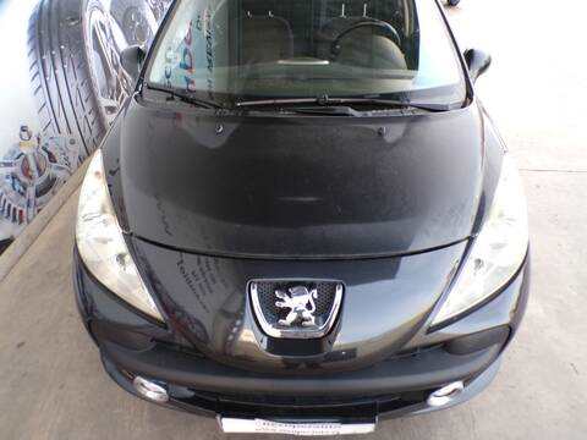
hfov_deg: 71.6
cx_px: 294
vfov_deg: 56.8
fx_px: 407
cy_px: 220
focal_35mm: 24
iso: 100
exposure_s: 1/34
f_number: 3
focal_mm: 4.3
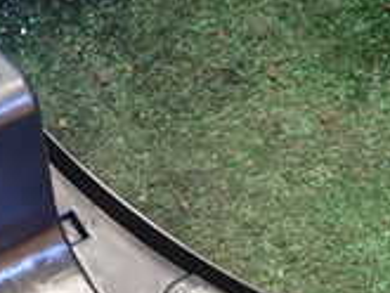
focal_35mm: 91
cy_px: 435
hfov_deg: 19.8
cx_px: -121
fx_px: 1026
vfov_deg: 15.1
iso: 320
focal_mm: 4.5
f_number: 2
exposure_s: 1/30
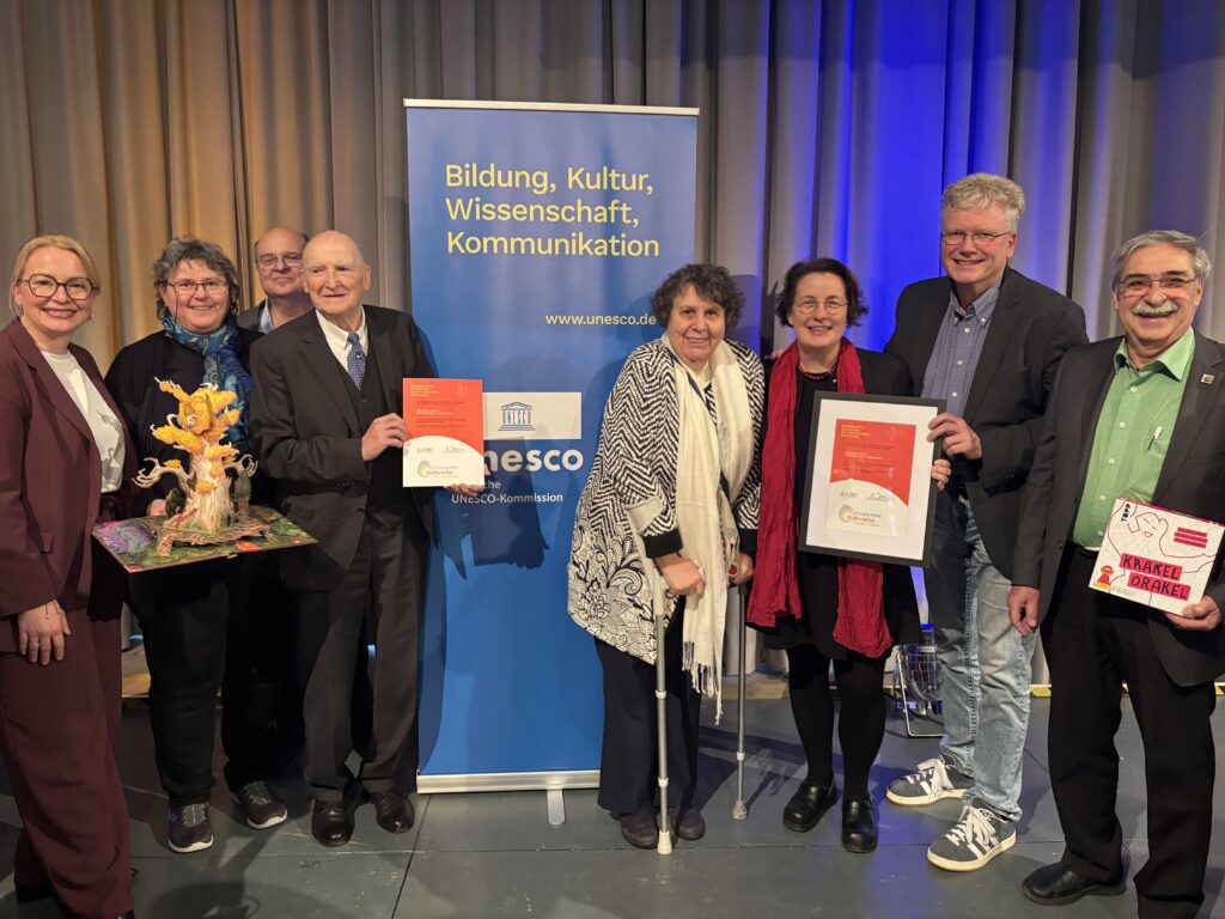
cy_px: 460
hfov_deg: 67.3
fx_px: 920
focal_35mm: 26
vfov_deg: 53.1
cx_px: 612
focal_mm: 5.96
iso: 320
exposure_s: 1/50
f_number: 1.6
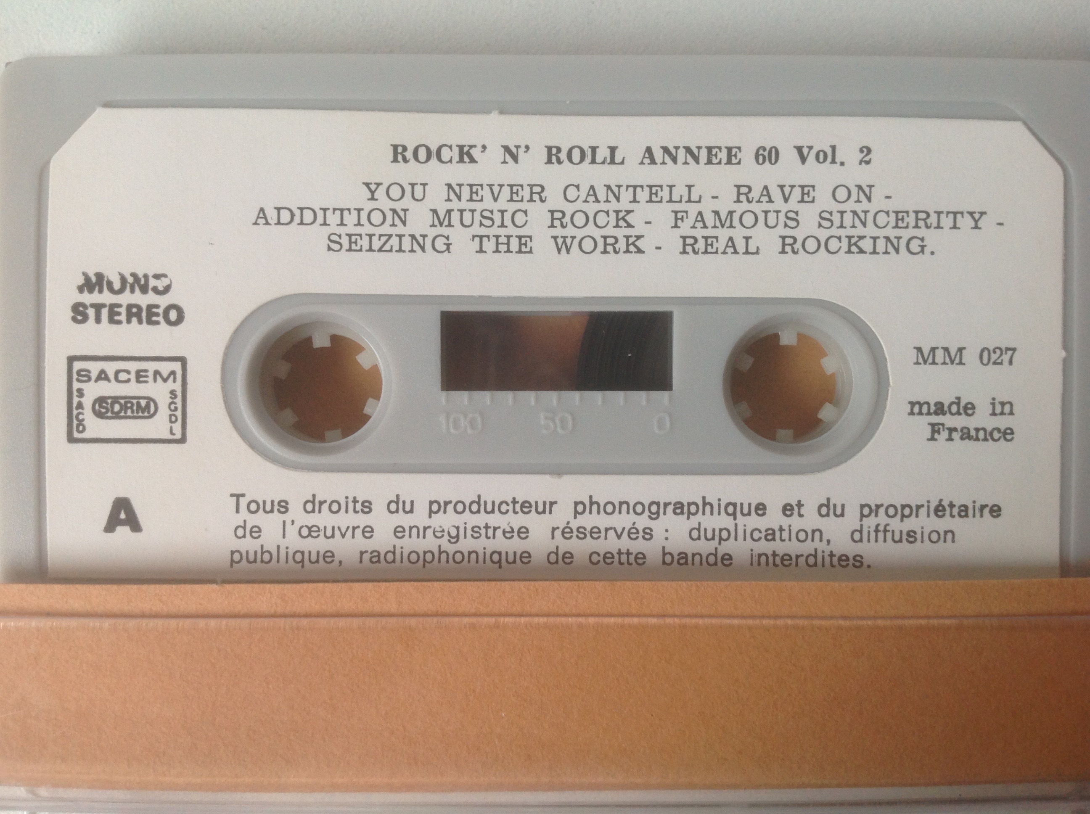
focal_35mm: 35
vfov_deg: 40.6
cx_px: 545
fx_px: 1100
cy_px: 407
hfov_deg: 52.7
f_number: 2.4
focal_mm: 4.28
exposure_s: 1/15
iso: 80
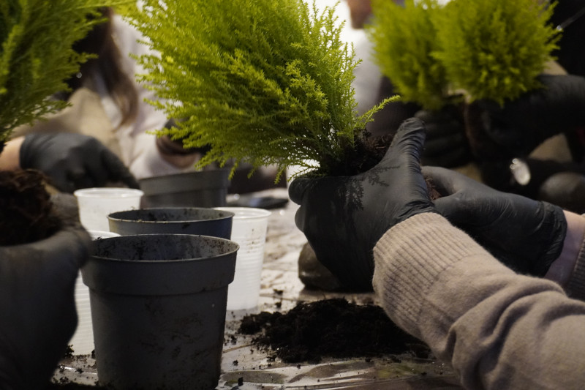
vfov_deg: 23.2
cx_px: 292
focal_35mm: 58
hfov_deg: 34.2
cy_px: 195
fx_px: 950
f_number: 5.6
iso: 6400
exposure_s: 1/60
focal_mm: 39
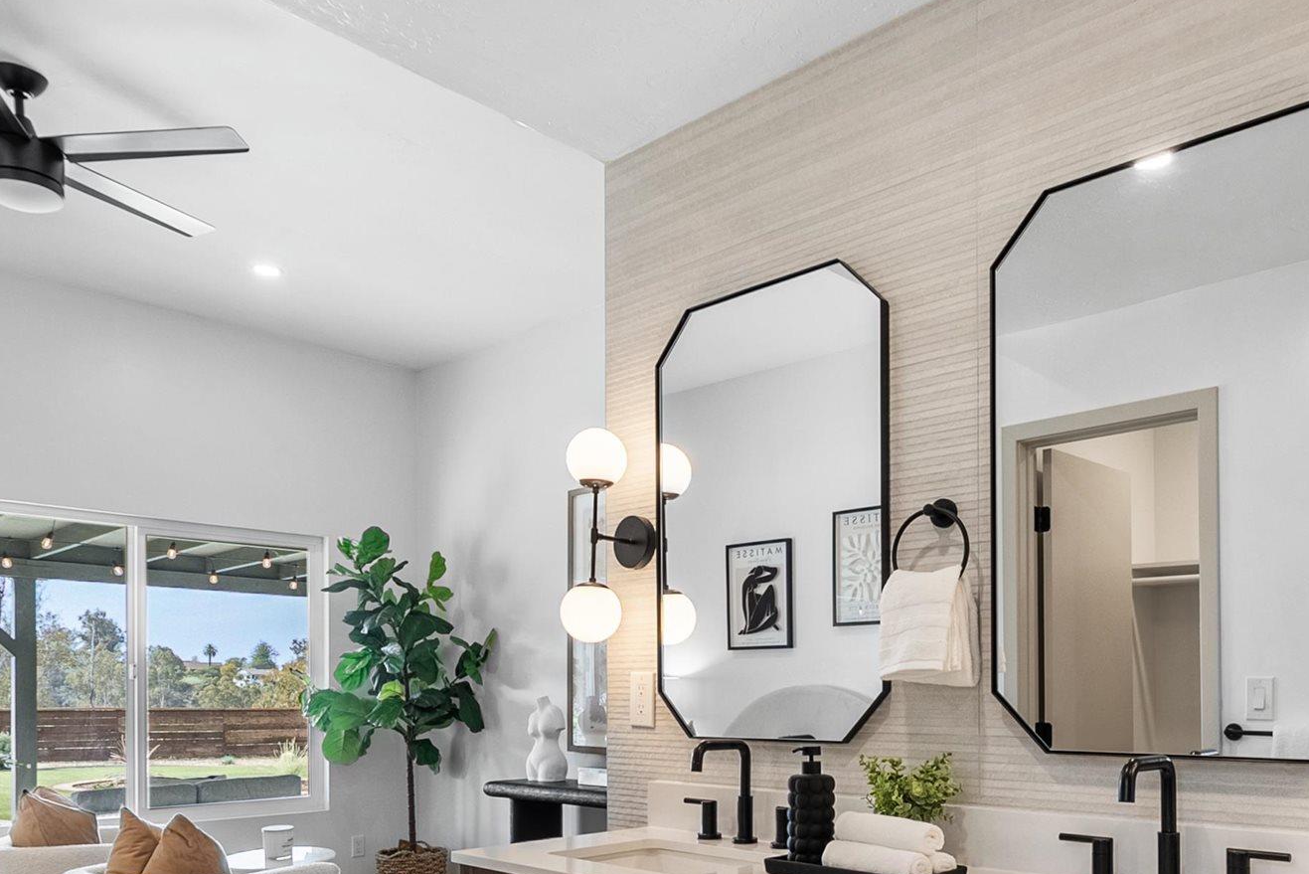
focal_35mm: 28
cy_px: 690
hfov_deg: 64.8
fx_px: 1018
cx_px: 787
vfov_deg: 44.4
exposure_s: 1/125
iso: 250
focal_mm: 12
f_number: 7.1
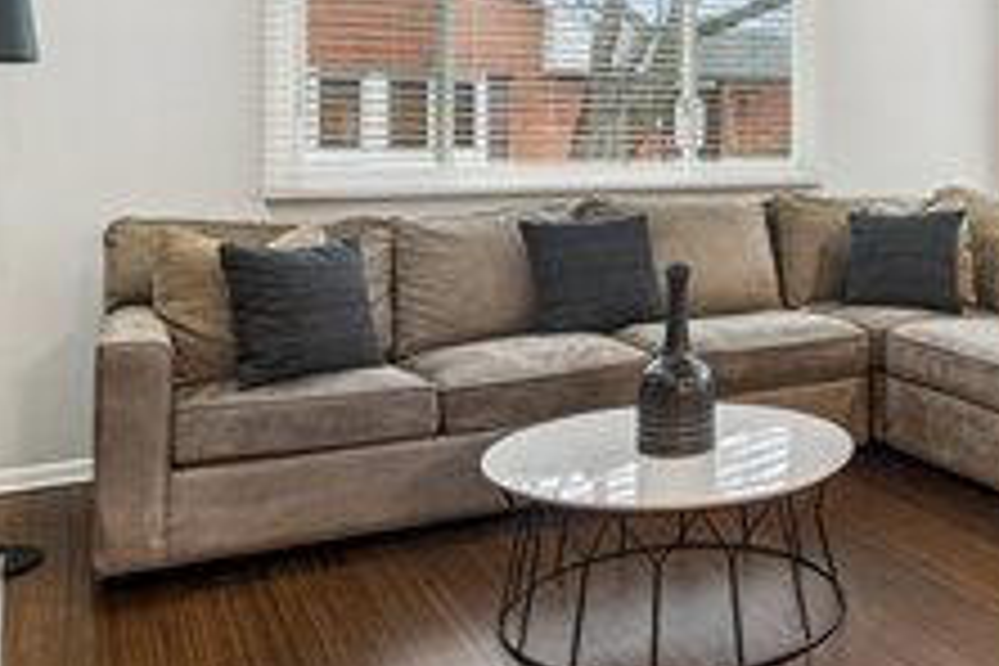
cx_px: 922
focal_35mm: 39
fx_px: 1082
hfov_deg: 44.5
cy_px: 117
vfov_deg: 33.1
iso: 200
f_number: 8
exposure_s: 1/2.5
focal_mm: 12
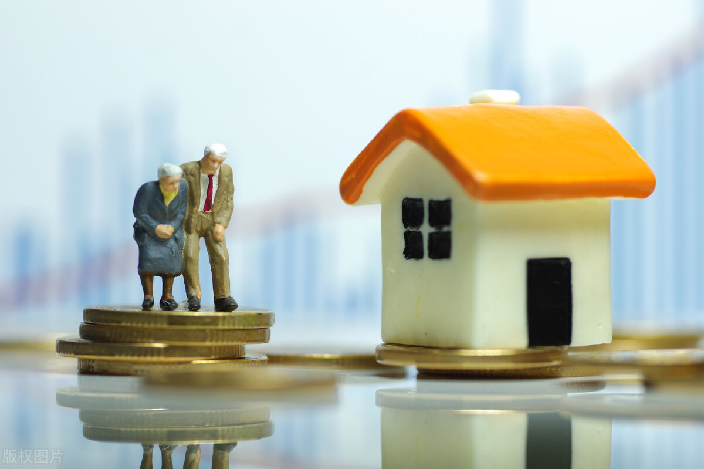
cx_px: 352
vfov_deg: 9.1
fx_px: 2932
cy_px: 234
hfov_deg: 13.7
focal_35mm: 150
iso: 100
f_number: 4
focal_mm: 100
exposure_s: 1/160
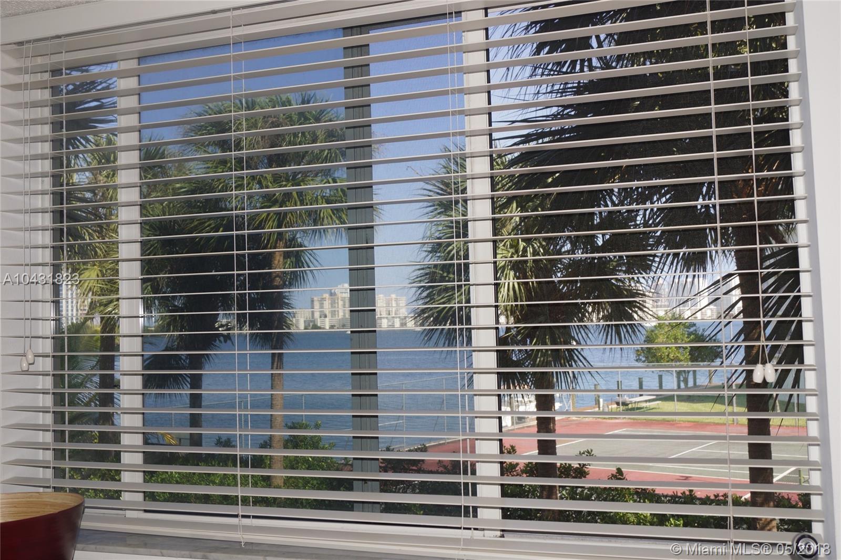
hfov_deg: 53.1
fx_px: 841
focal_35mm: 36
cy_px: 280
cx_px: 420
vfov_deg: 36.9
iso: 100
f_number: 5.6
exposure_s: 1/160
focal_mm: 24
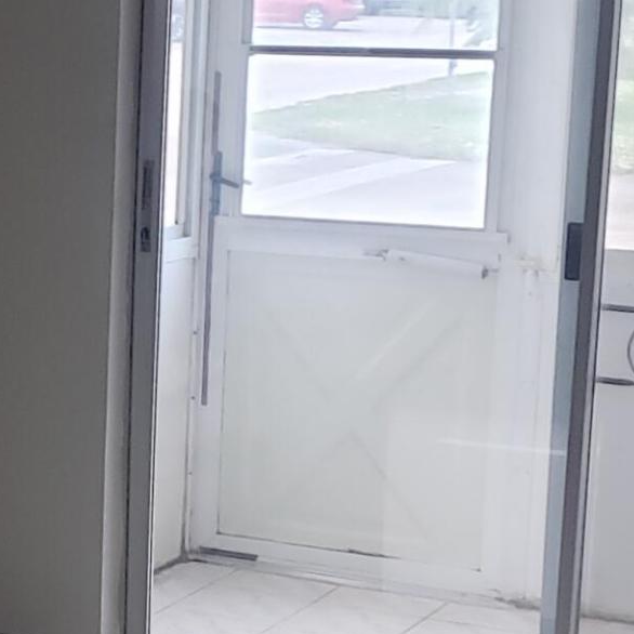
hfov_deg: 14.9
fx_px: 2342
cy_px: 441
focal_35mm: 113
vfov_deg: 15.4
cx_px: -109
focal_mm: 4.3
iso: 250
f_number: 1.5
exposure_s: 1/30
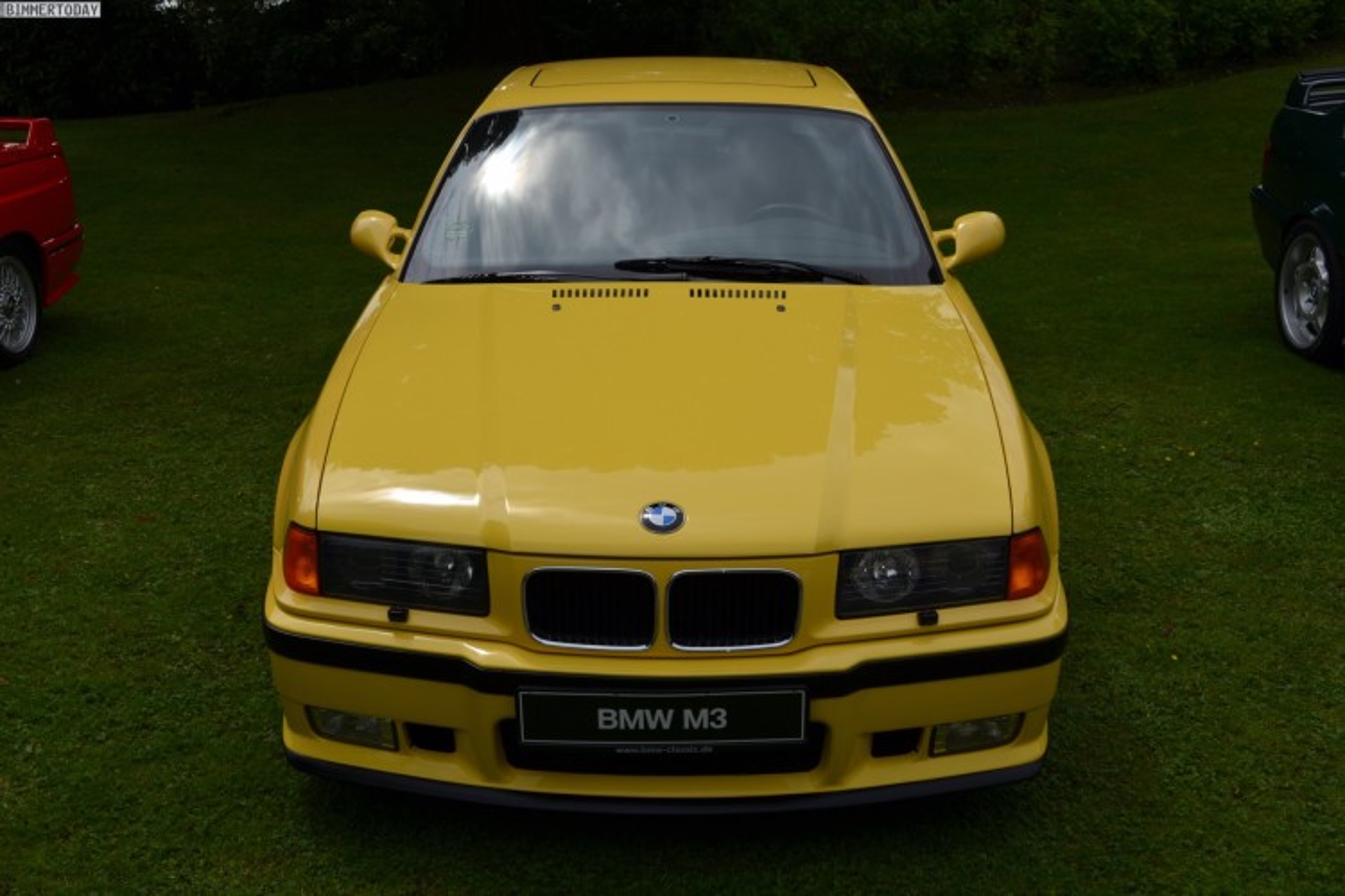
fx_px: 1457
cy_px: 448
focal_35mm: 39
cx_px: 672
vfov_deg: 34.2
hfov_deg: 49.6
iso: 100
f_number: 9
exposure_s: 1/320
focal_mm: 26
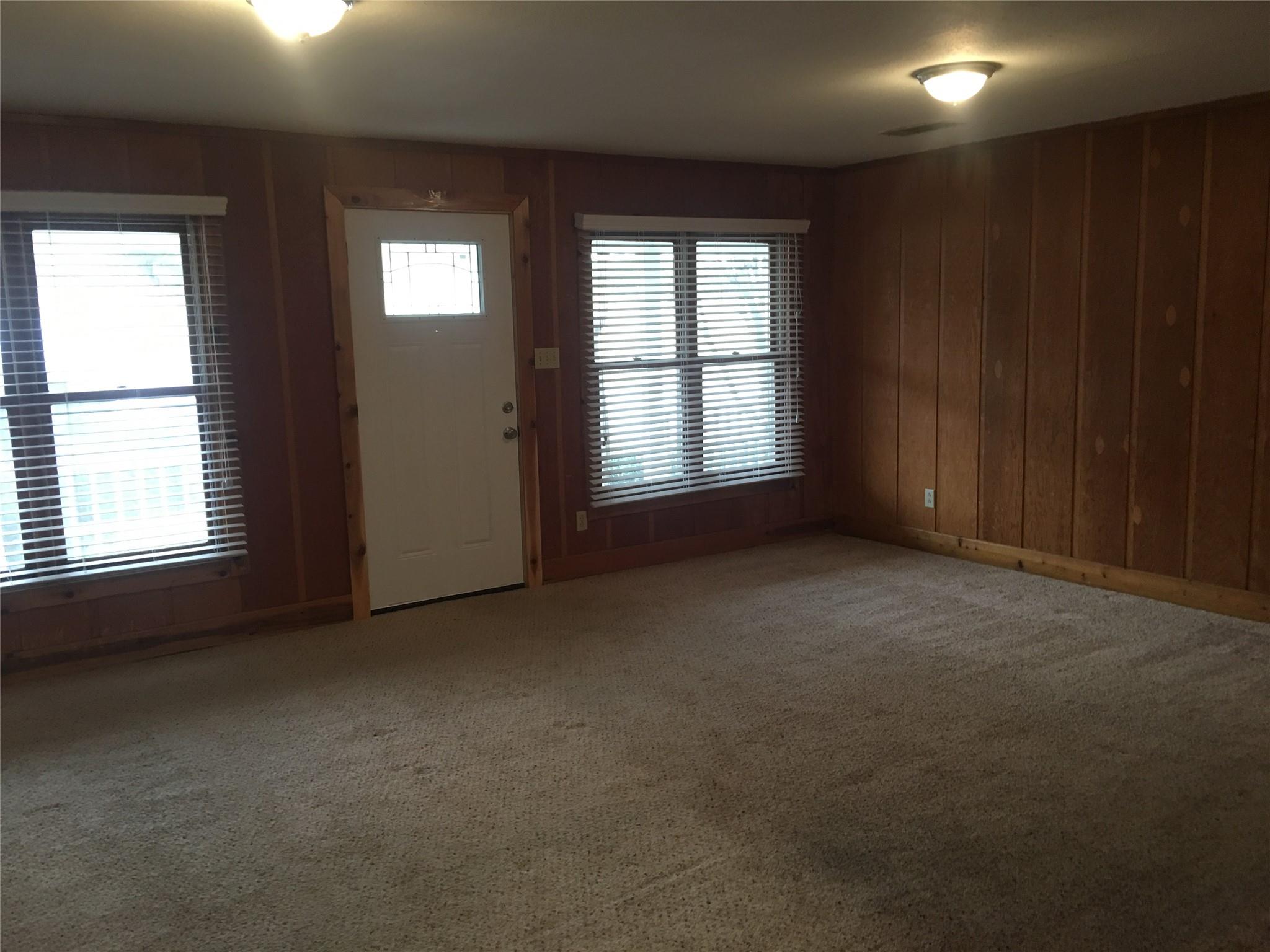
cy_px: 476
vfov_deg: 48.2
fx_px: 1064
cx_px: 635
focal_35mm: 29
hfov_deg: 61.7
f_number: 2.2
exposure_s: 1/15
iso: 50
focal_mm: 4.15
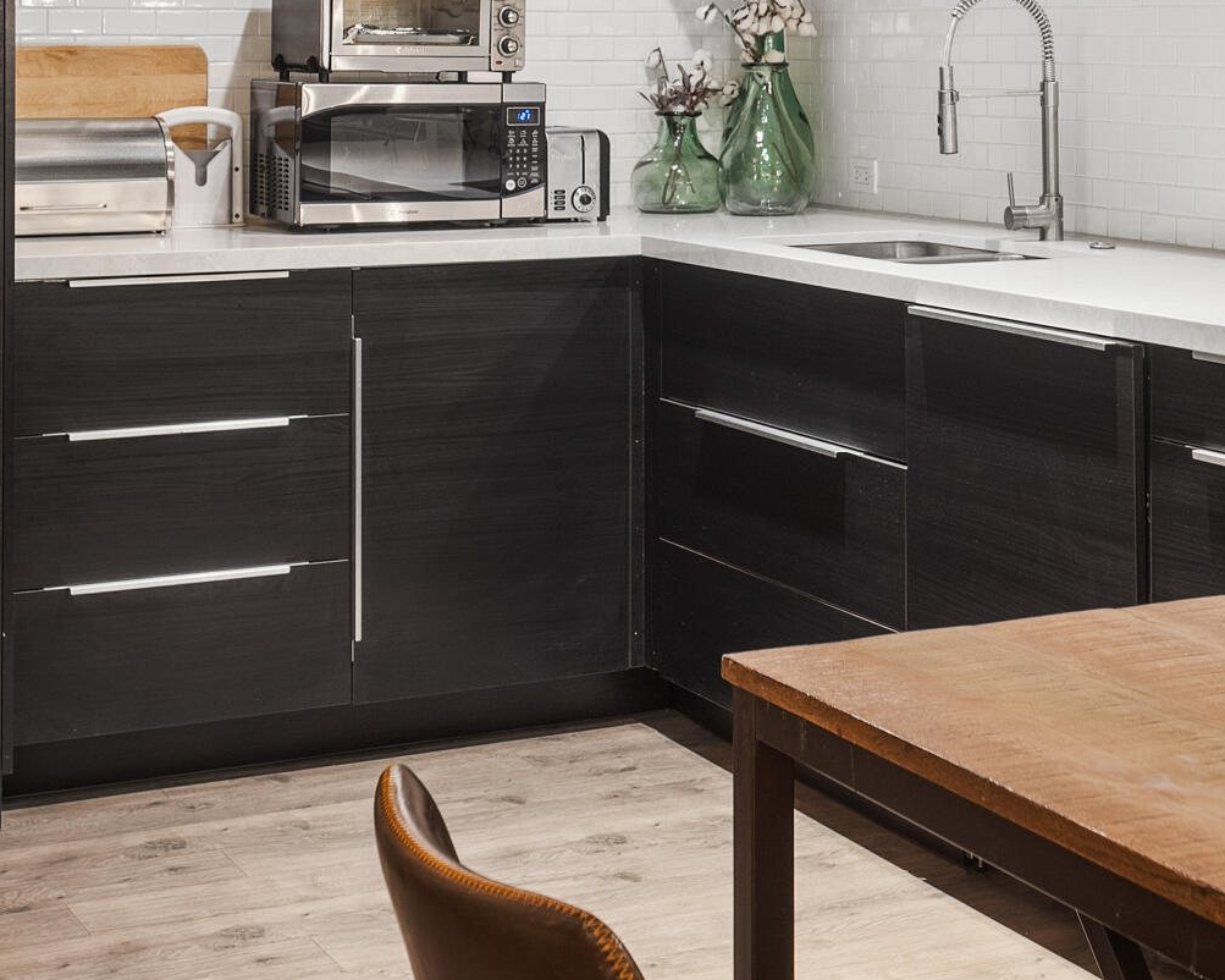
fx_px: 2646
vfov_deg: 20.5
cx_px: 815
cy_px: 86
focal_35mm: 73
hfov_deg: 25.9
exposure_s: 1/2
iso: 400
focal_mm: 26
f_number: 7.1
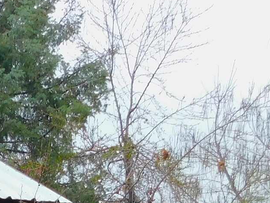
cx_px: -147
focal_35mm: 113
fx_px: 882
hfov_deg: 15.8
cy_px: 361
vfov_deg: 12.1
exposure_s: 1/200
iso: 125
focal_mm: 4
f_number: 3
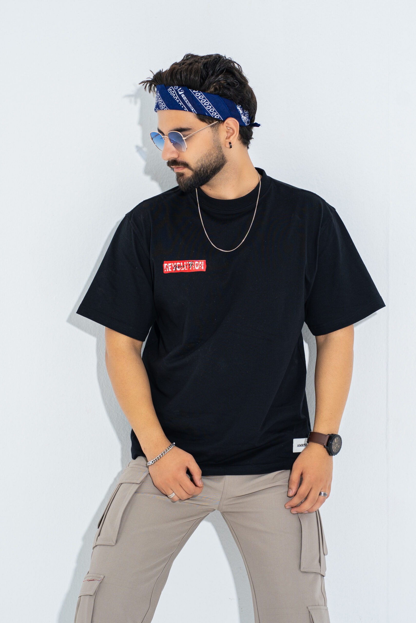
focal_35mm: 127
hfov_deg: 10.8
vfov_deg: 16.1
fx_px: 2201
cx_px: 208
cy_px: 312
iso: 100
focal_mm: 85
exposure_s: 1/250
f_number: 5.6
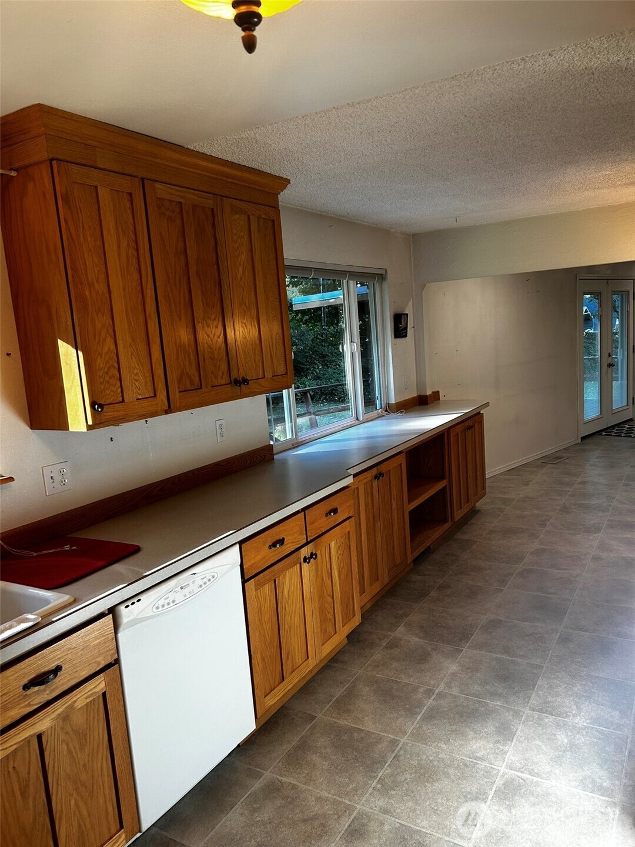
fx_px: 636
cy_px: 424
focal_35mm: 26
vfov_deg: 67.3
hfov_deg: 53.1
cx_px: 318
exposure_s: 1/120
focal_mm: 5.7
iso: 100
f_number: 1.5
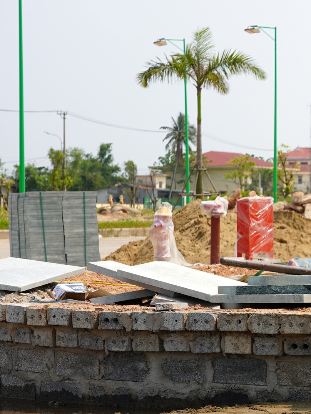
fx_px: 1533
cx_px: 491
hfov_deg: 11.1
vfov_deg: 15.4
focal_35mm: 128
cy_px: 243
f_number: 10
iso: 100
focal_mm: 56
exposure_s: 1/160
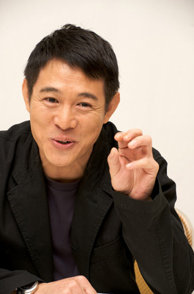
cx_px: 97
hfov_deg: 12.4
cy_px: 147
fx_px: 893
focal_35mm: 110
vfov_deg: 18.6
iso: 400
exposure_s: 1/80
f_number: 8
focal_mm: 110
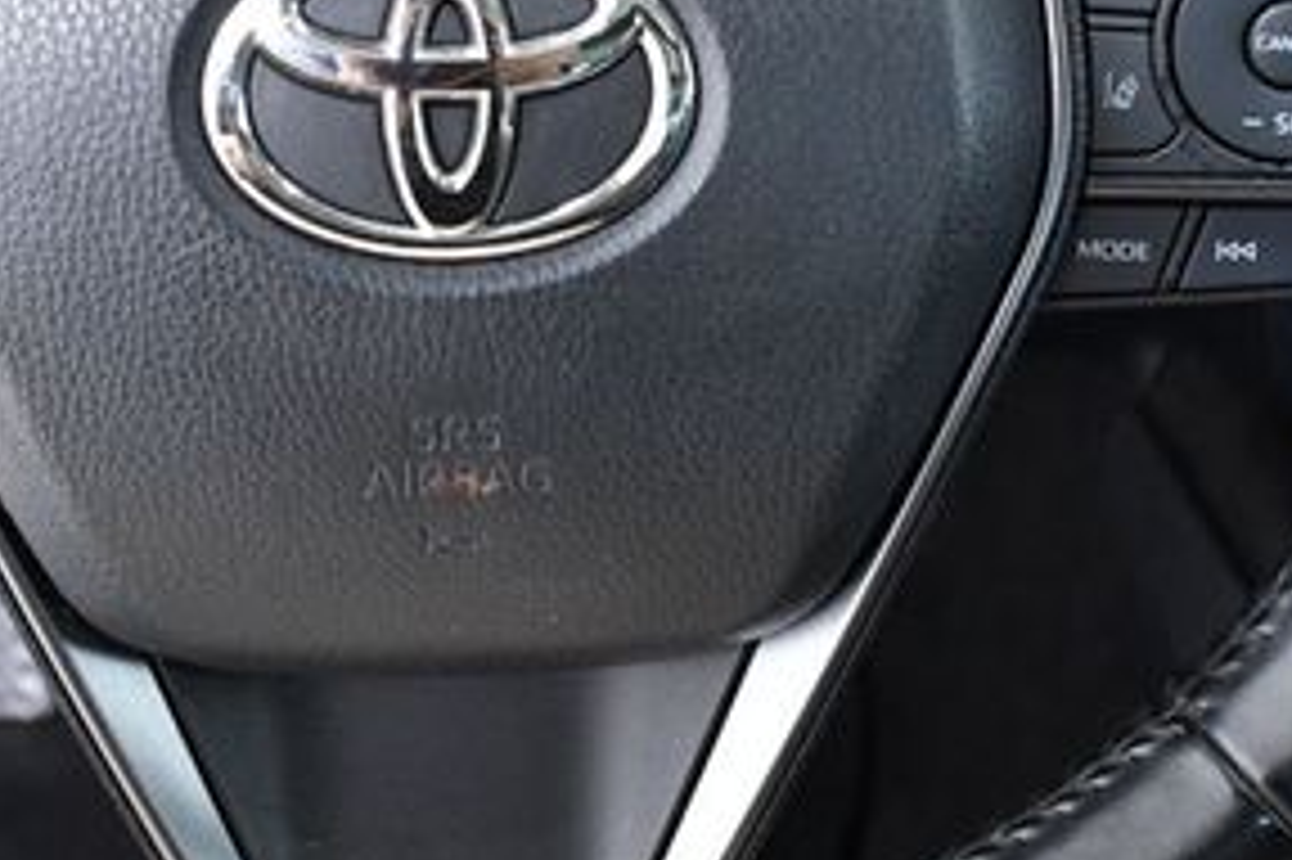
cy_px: 401
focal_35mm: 67
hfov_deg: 30.0
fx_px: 2403
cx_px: 486
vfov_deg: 20.3
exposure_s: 1/80
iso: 2500
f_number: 4.5
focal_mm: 20
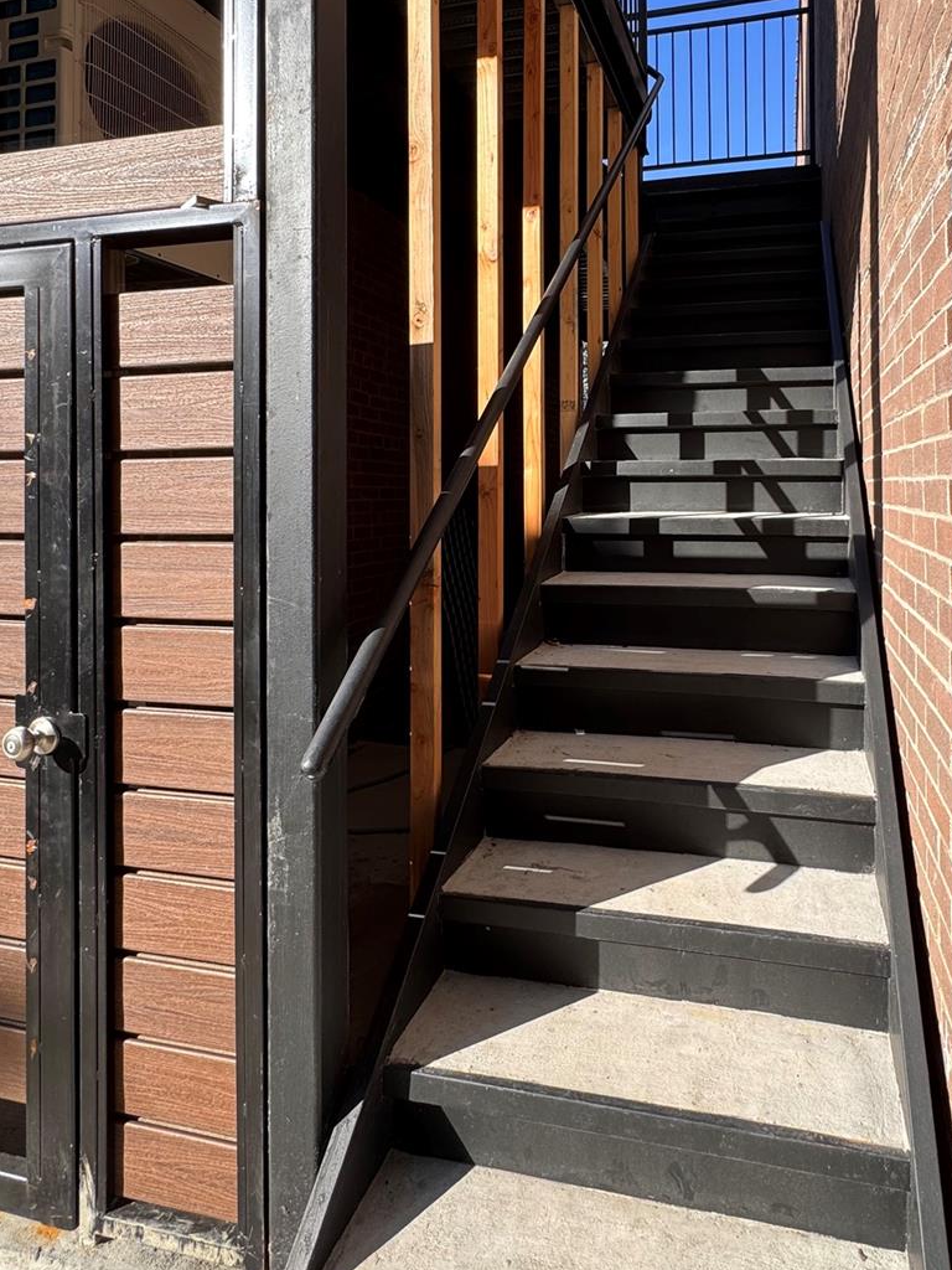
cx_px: 612
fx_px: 770
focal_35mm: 21
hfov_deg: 62.3
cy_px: 489
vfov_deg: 77.8
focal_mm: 2.22
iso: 40
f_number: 2.2
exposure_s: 1/399
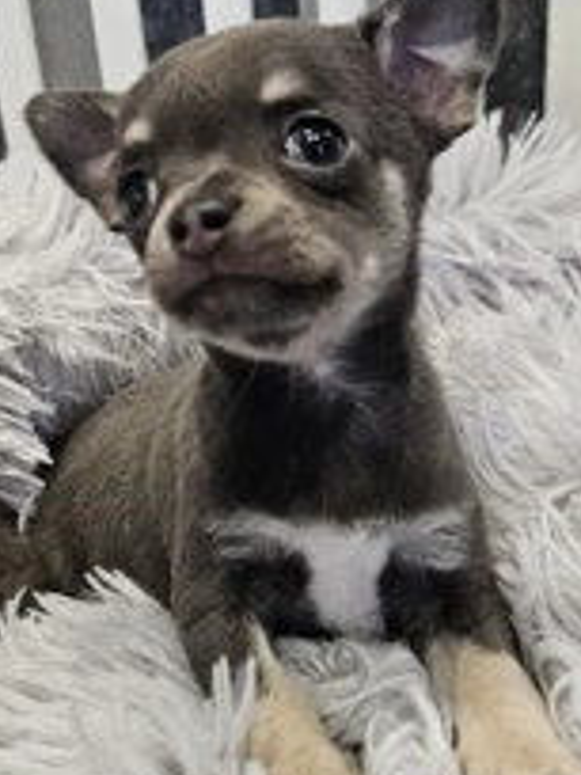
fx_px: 1007
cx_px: 247
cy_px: 403
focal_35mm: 45
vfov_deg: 42.1
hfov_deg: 32.1
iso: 800
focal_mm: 5.4
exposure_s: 1/100
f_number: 1.8
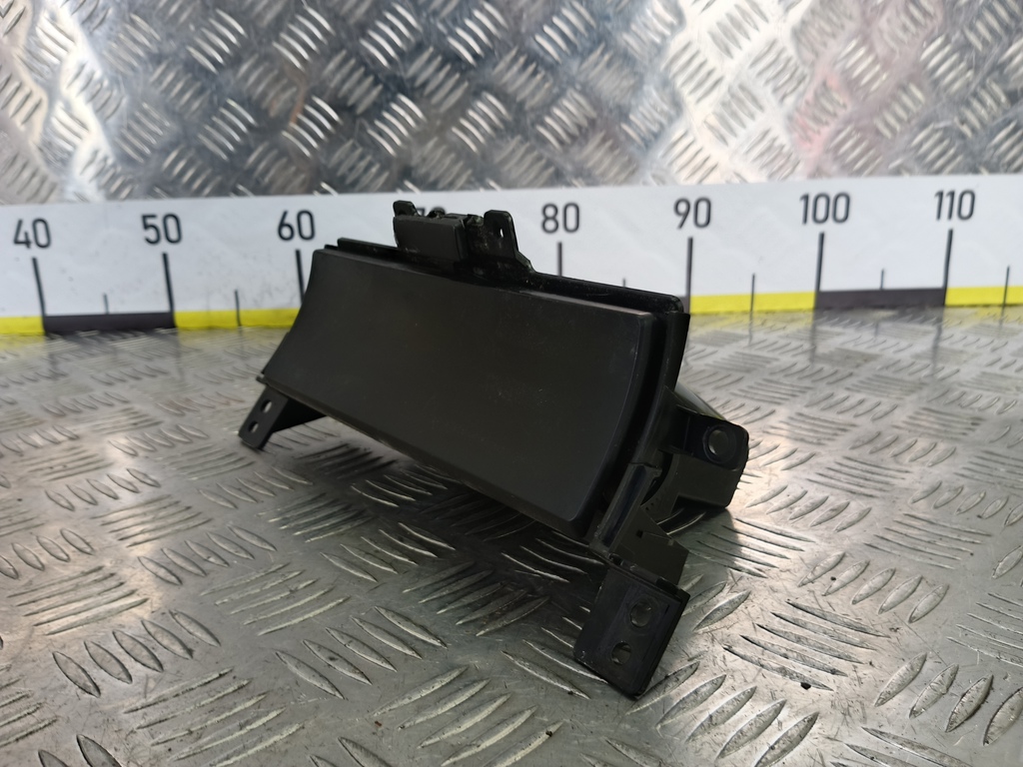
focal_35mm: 23
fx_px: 680
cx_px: 512
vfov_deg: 58.9
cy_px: 384
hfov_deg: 73.9
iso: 139
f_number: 1.6
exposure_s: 1/50
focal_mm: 4.11
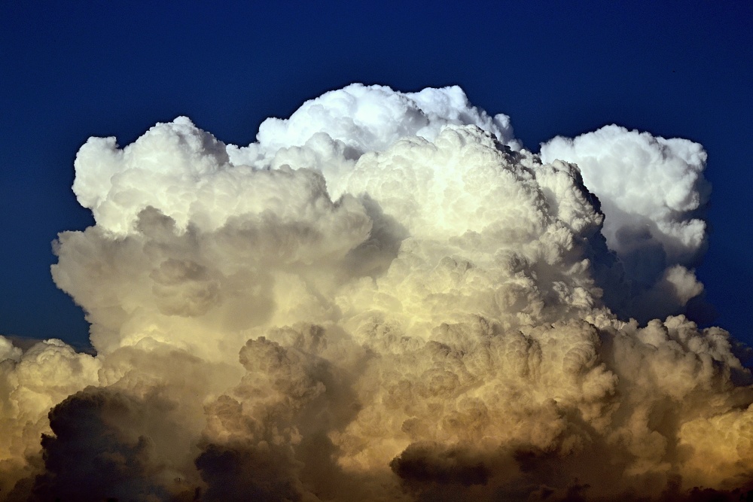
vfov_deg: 16.6
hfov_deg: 24.6
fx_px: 1726
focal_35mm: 82
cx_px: 376
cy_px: 251
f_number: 10
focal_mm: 55
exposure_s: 1/250
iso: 400
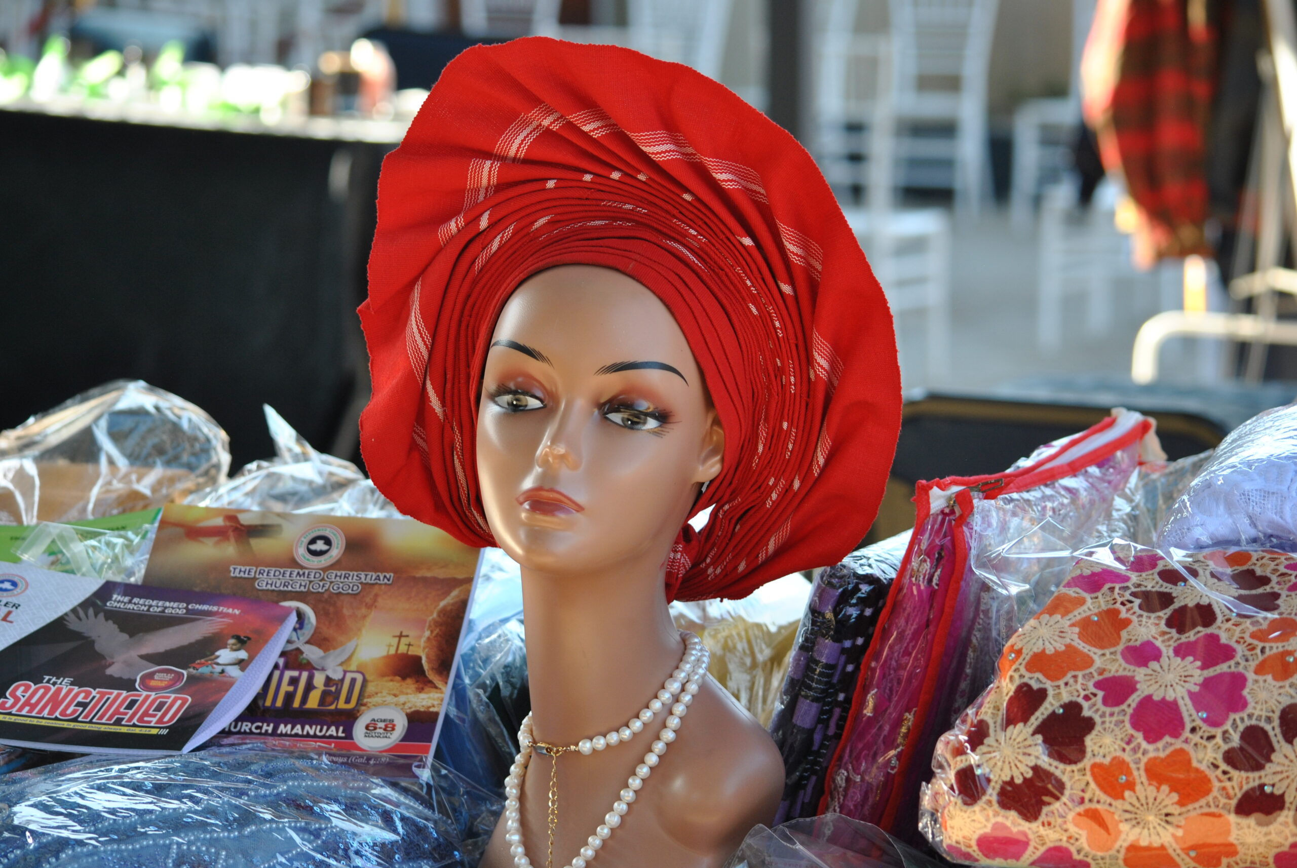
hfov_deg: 17.0
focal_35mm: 120
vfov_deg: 11.5
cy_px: 434
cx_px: 648
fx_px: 4329
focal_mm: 80
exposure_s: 1/125
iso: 200
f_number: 5
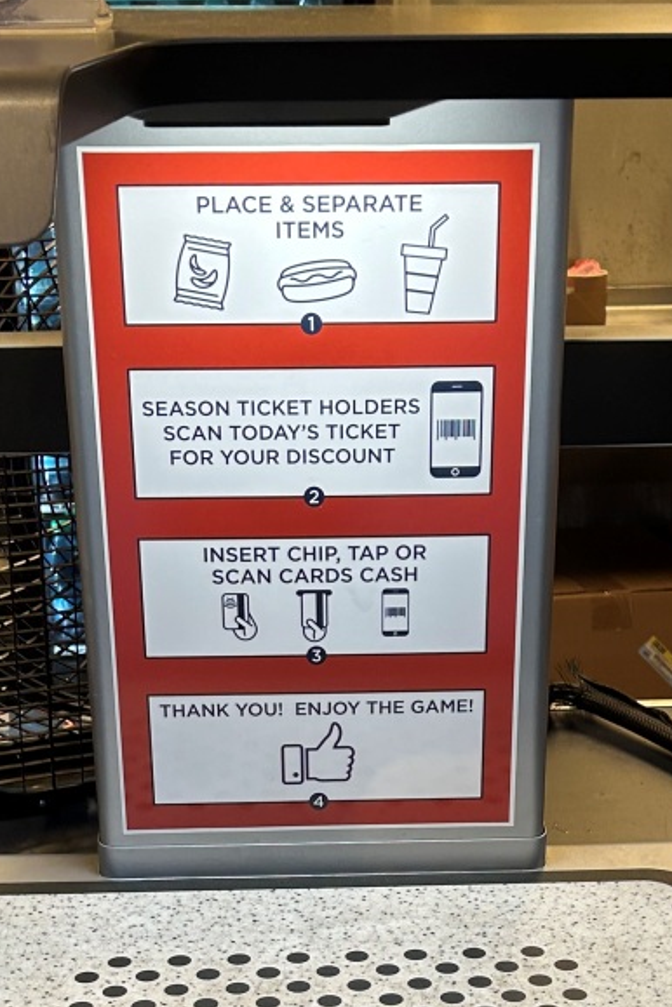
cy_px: 508
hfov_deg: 46.4
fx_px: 784
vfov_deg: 65.5
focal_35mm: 28
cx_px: 308
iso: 64
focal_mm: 5.7
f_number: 1.5
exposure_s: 1/60
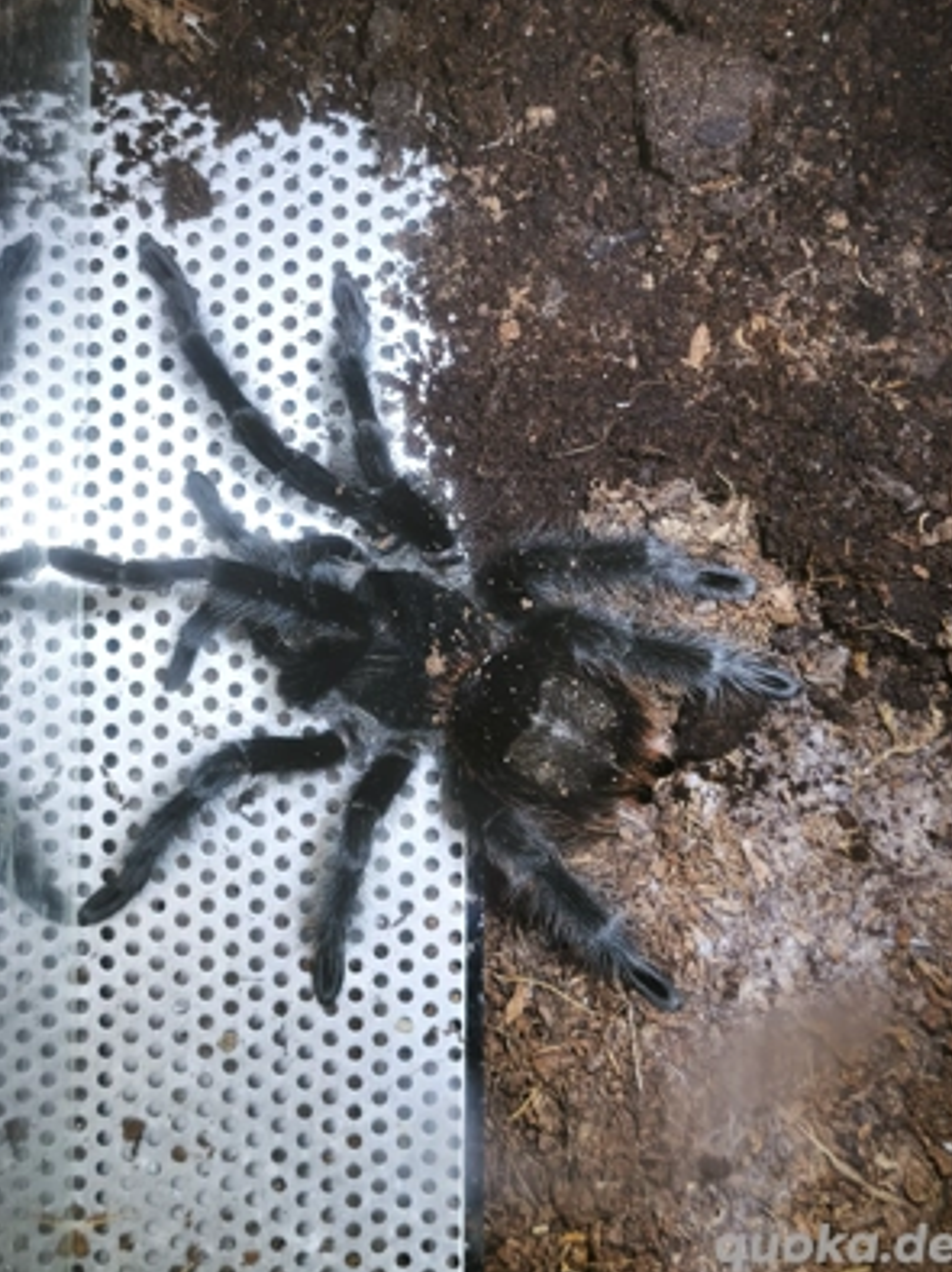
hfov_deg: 22.9
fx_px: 2349
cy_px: 633
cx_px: 478
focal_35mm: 64
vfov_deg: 30.3
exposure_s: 1/100
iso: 160
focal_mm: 5.35
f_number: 1.7
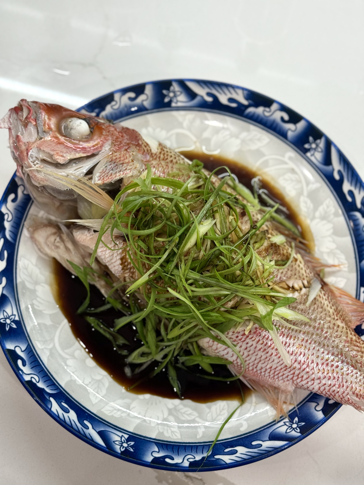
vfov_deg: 39.7
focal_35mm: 48
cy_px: 242
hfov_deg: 30.3
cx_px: 182
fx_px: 673
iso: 80
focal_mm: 6.76
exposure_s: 1/120
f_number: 1.78
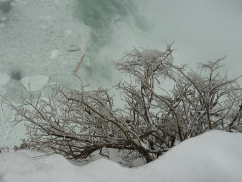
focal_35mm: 55
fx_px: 385
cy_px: 91
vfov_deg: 26.6
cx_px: 121
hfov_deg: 34.9
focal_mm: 6.4
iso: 80
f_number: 3
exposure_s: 1/320
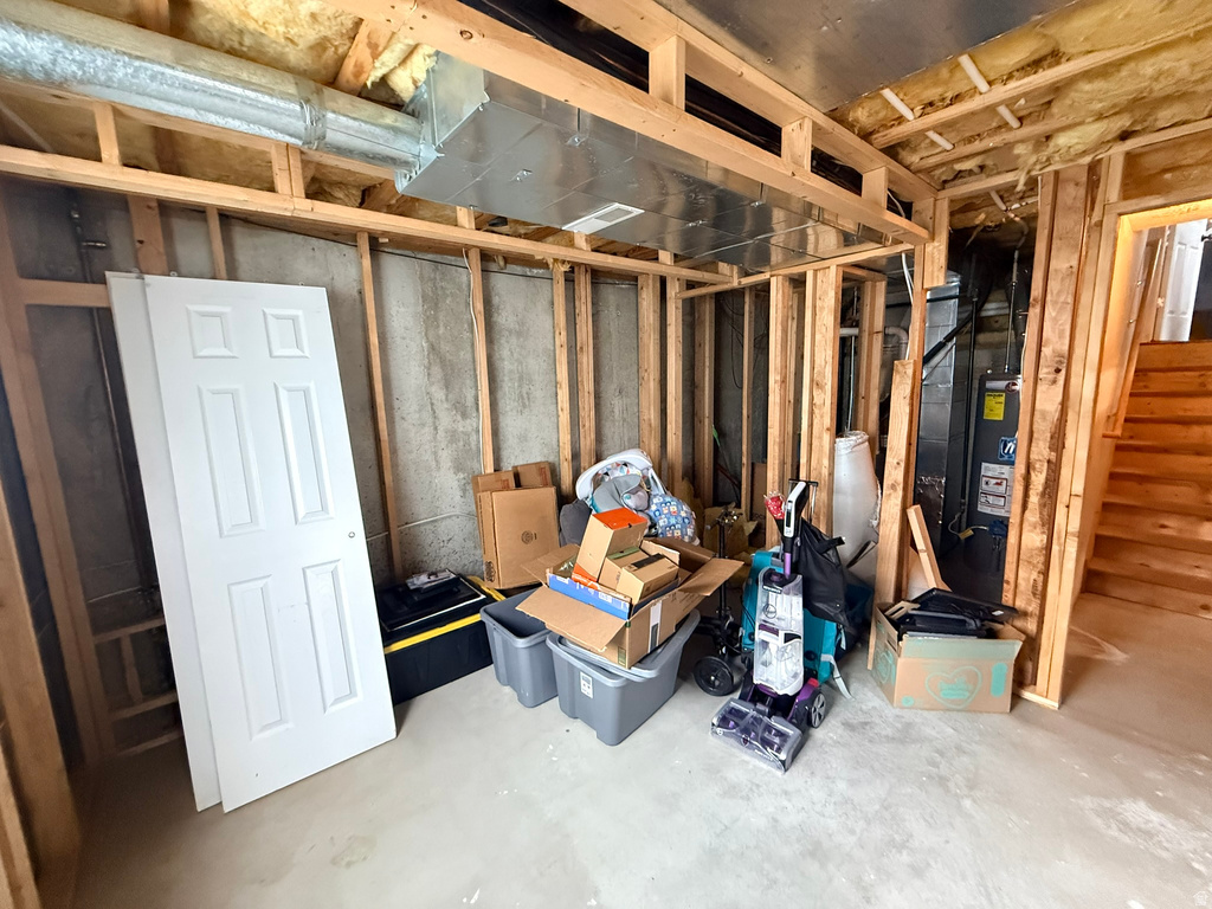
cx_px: 606
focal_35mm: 14
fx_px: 490
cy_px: 454
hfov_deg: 102.1
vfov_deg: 85.7
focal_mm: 2.22
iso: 1000
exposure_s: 1/60
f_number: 2.2
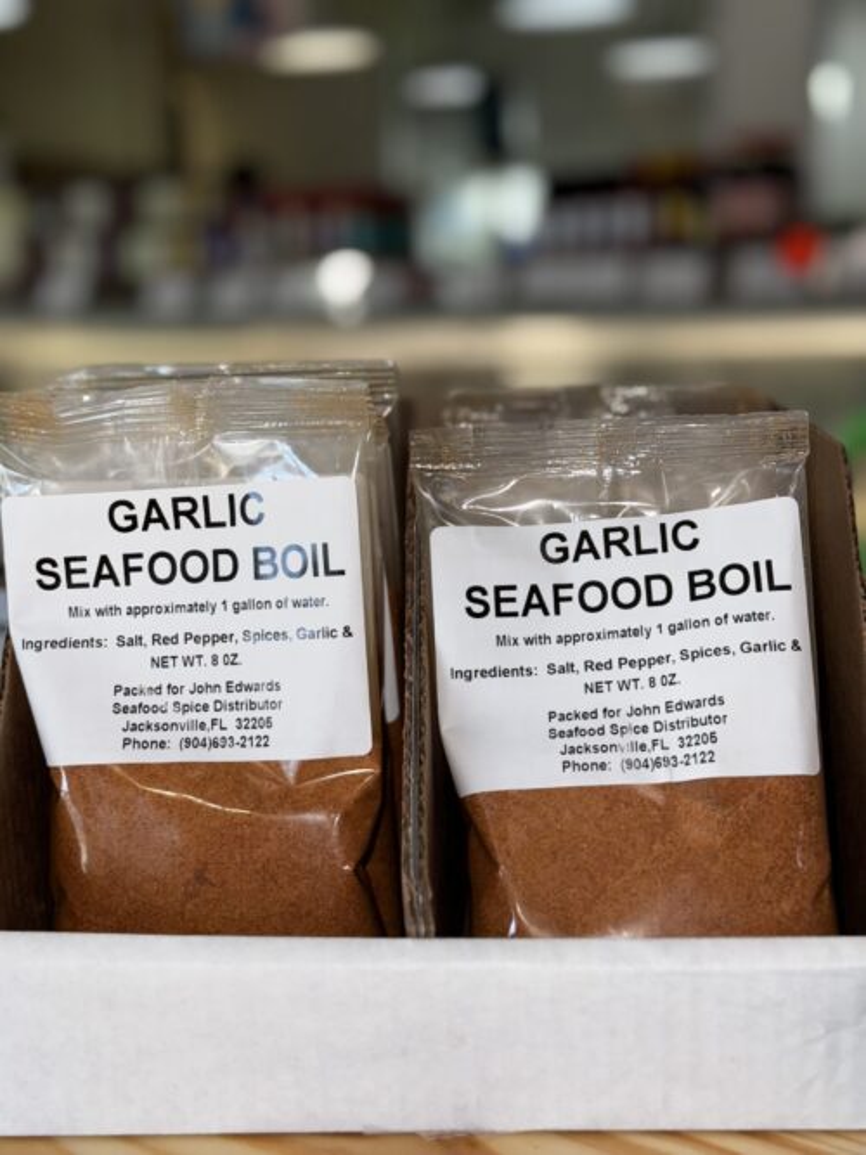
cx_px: 433
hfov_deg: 30.3
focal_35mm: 48
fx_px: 1602
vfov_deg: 39.7
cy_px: 578
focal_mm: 6.76
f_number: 1.78
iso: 50
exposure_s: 1/241
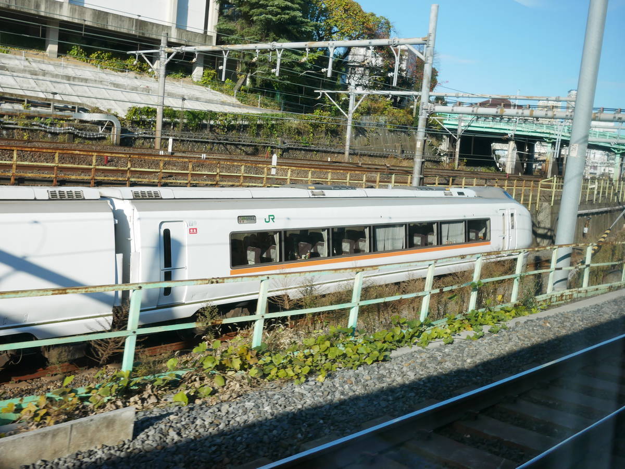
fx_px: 722
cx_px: 312
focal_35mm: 40
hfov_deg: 46.8
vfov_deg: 36.0
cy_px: 234
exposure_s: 1/640
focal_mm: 20
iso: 200
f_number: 4.5
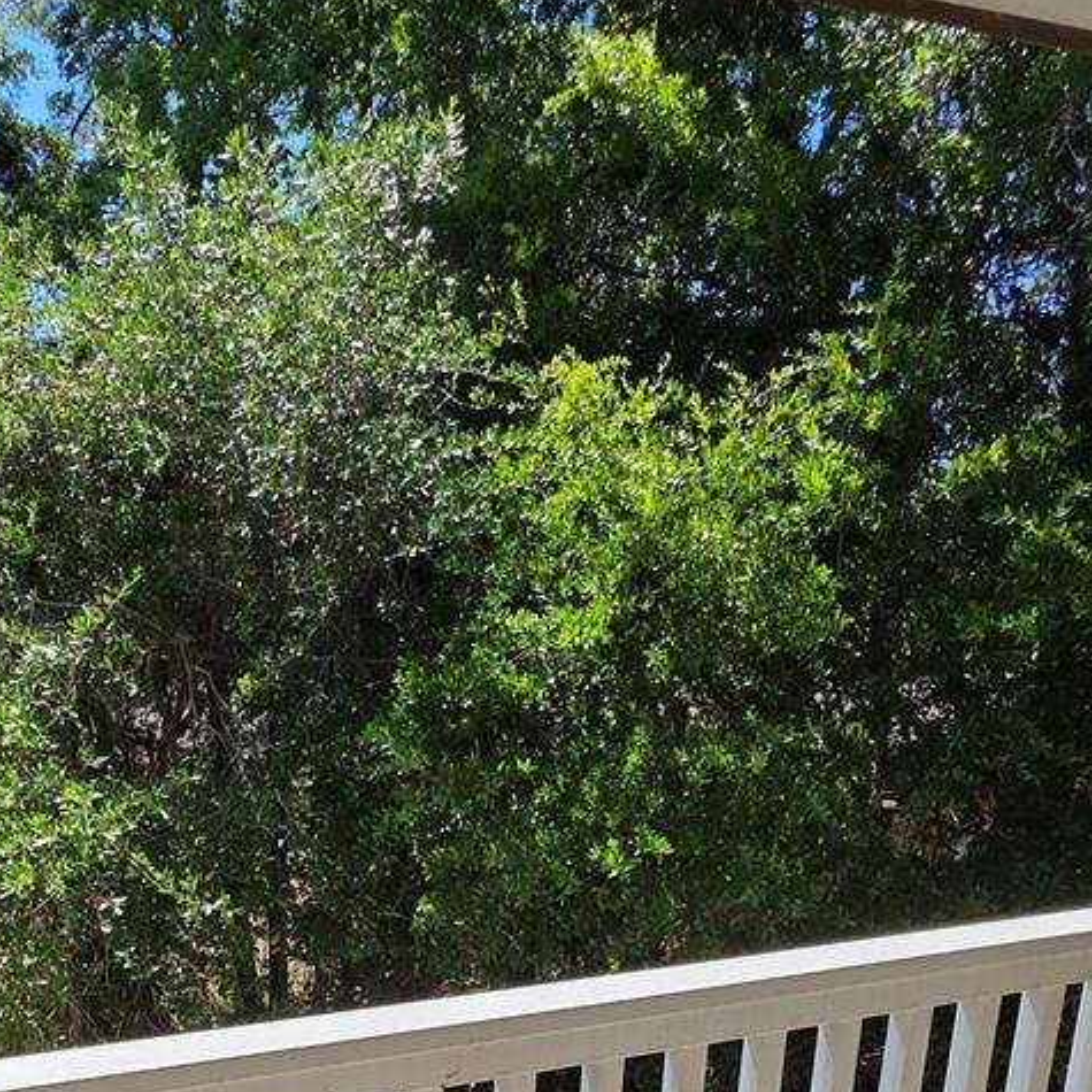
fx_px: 1035
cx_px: 269
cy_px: 915
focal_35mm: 29
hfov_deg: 53.1
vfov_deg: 51.2
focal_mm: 2.2
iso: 40
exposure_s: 1/2000
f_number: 1.9
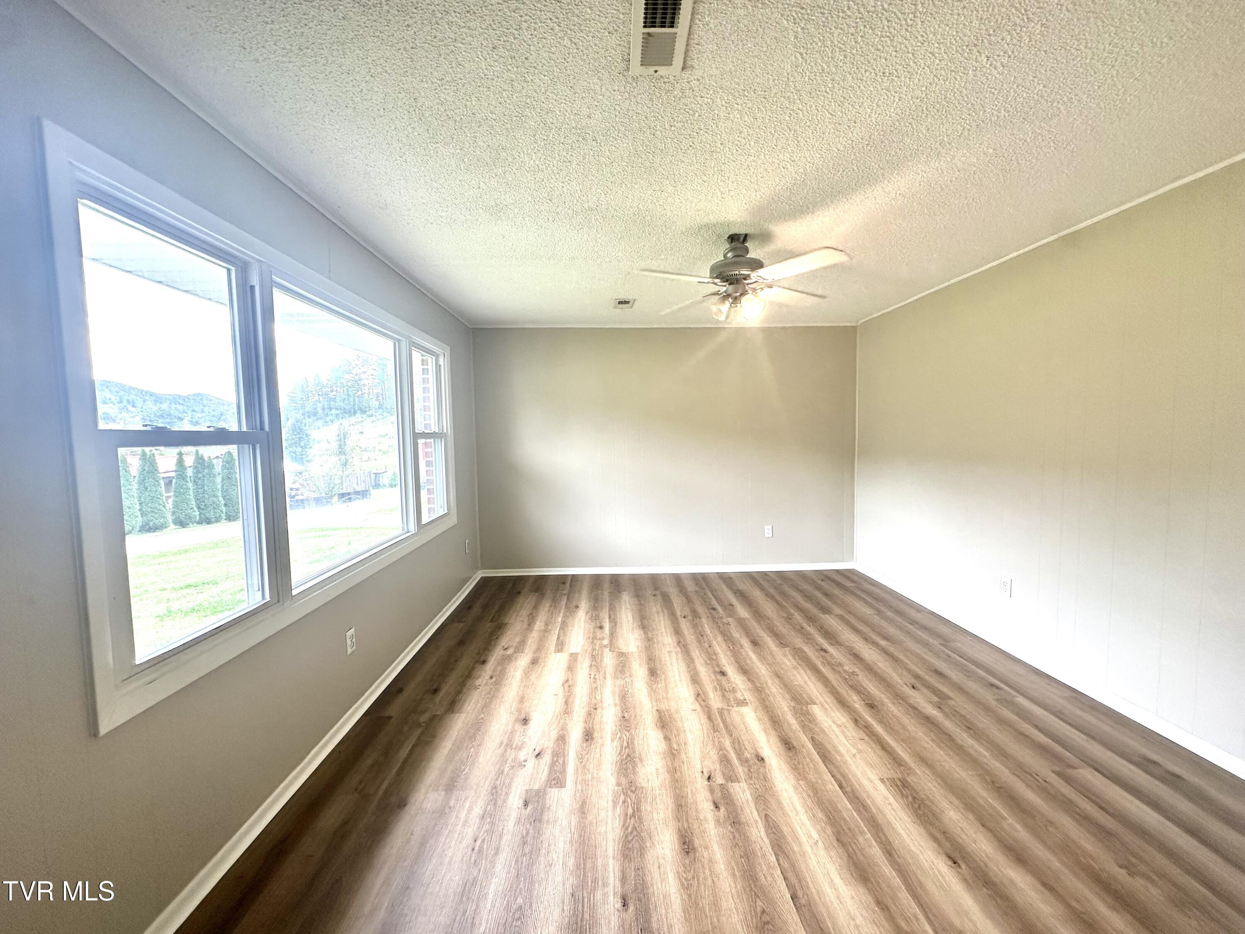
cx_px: 622
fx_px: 504
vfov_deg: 85.7
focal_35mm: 14
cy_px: 467
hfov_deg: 102.1
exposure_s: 1/120
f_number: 2.2
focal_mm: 2.22
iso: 100
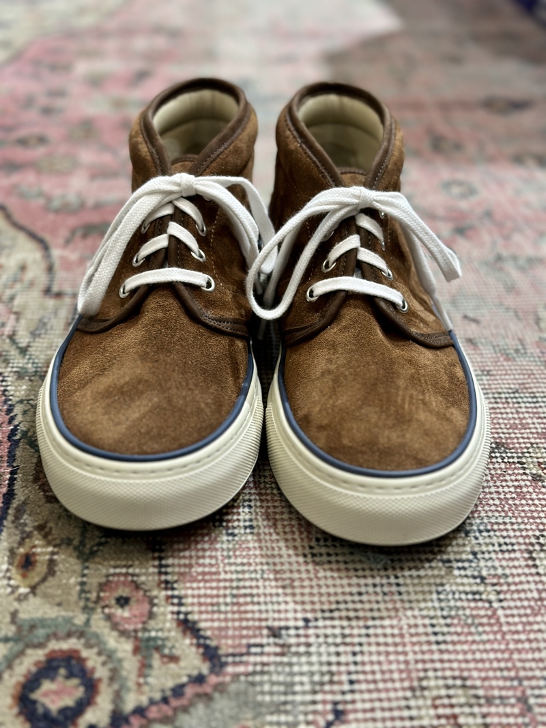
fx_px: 1010
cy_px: 364
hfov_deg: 30.3
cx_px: 273
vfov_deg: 39.7
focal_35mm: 48
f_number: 1.78
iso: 320
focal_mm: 6.86
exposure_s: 1/60
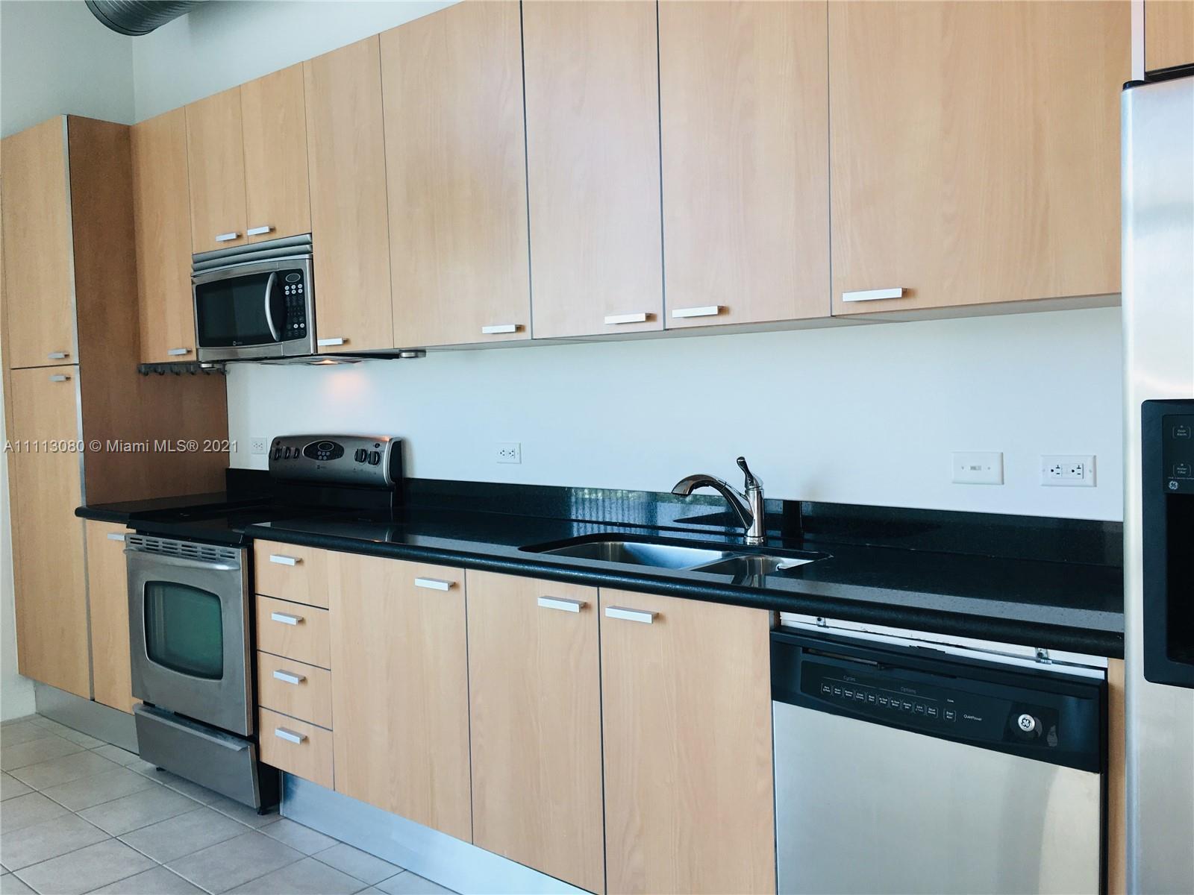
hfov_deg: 61.7
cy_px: 448
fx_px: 1000
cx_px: 597
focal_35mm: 29
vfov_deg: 48.2
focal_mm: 4.15
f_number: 2.2
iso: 25
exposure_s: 1/46
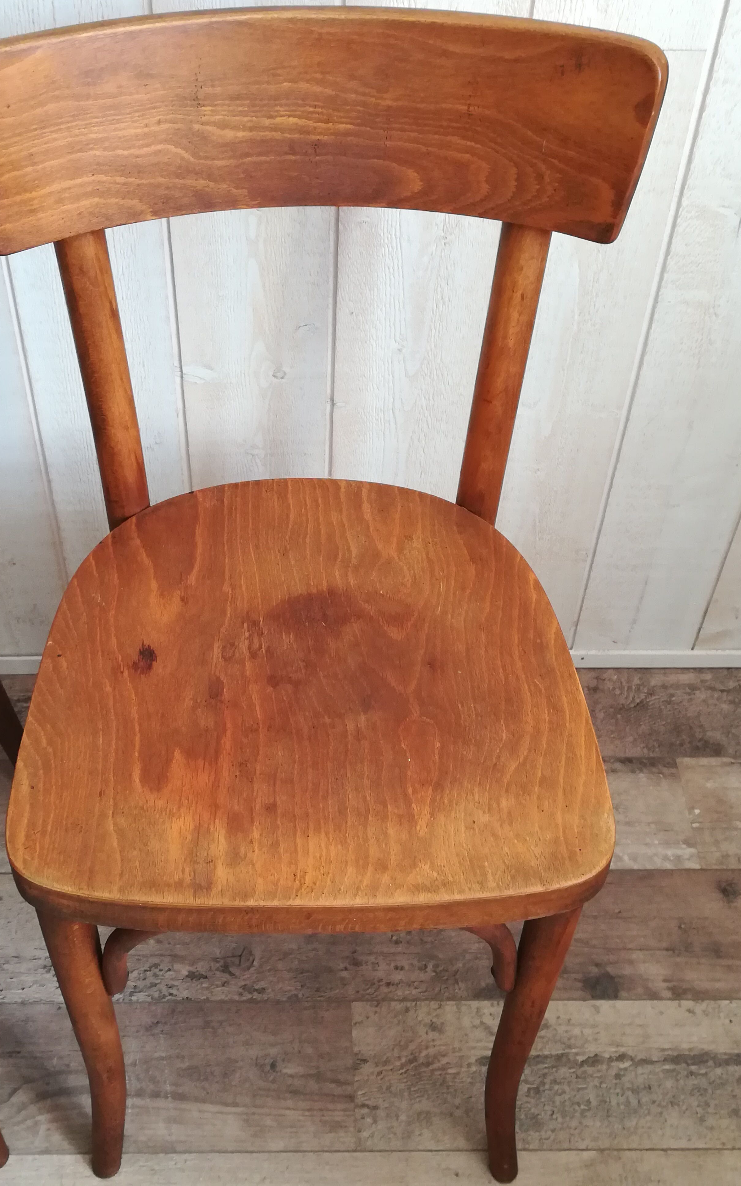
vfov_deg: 50.4
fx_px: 1260
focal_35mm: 39
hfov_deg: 32.7
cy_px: 580
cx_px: 303
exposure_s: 1/33.3
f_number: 2.2
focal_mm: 3.83
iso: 250
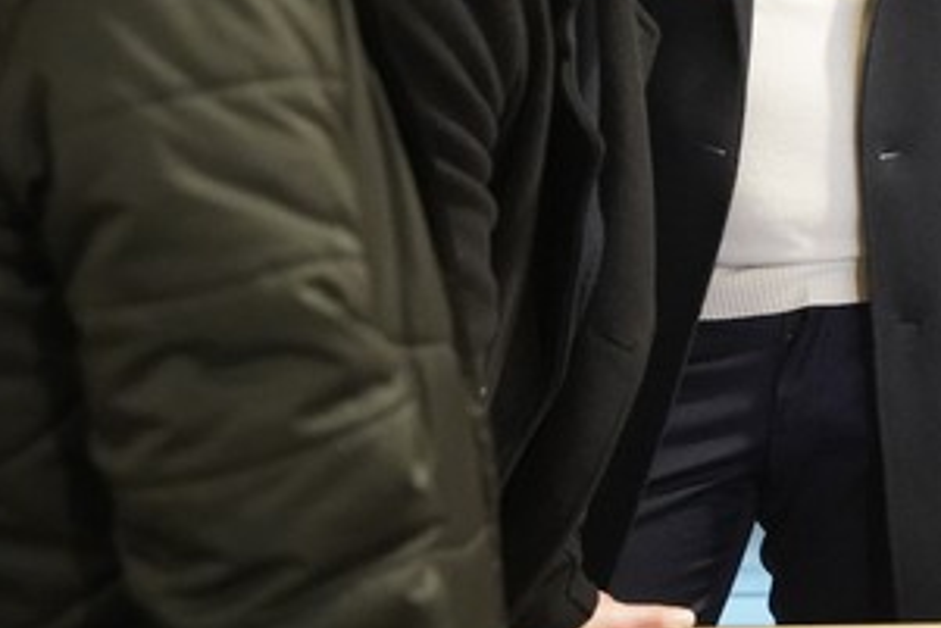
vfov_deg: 7.9
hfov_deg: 11.7
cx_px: 1119
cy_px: -67
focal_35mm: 172
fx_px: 4498
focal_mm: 70
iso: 12800
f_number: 4
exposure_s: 1/160
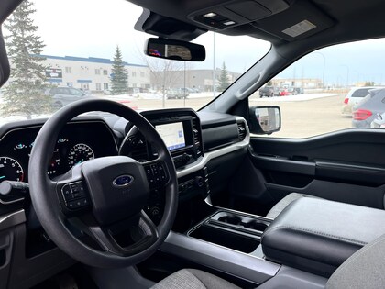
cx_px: 192
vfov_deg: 53.1
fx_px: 289
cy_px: 144
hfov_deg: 67.3
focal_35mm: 26
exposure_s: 1/200
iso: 40
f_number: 1.6
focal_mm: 5.1
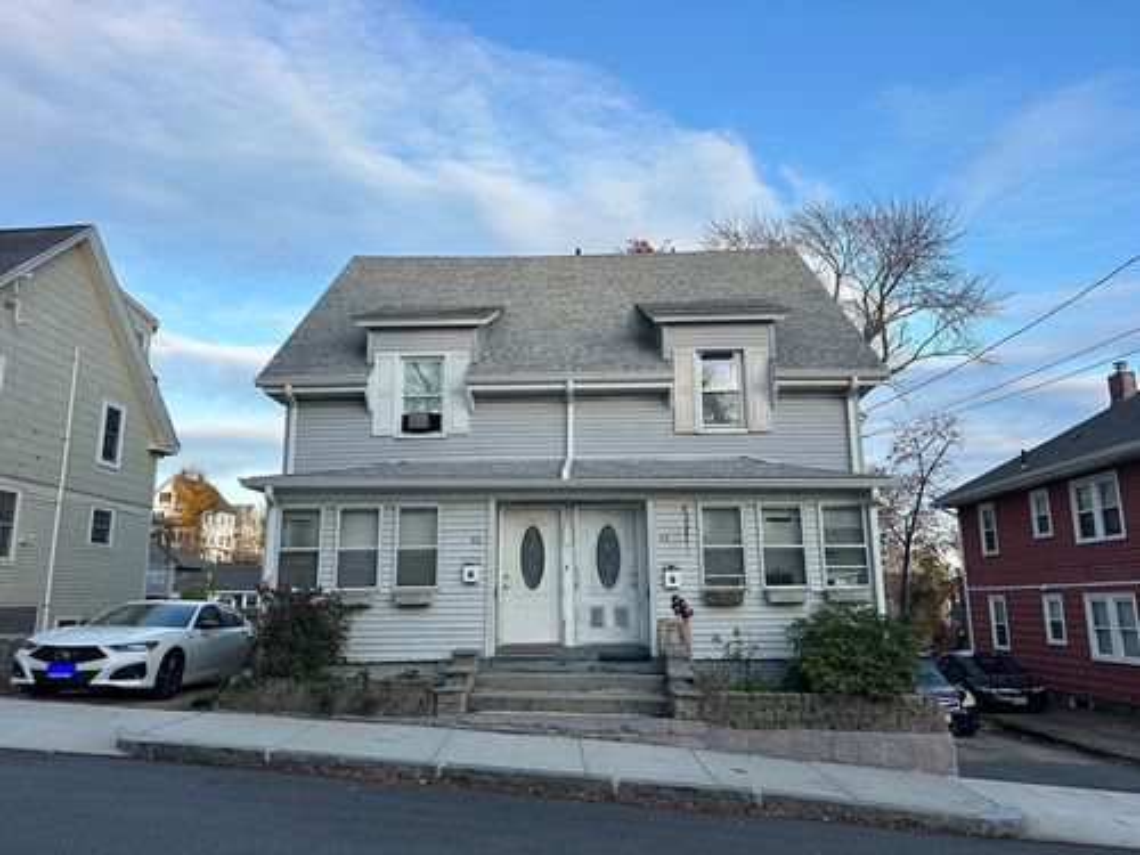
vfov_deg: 56.8
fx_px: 790
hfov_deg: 71.6
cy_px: 428
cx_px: 570
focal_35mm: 24
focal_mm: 6.86
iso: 80
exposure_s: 1/1119
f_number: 1.78
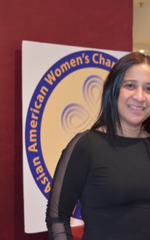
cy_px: 120
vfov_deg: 23.6
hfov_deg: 14.7
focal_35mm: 88
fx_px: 576
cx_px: 132
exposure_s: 1/60
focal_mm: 38
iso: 1400
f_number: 4.8
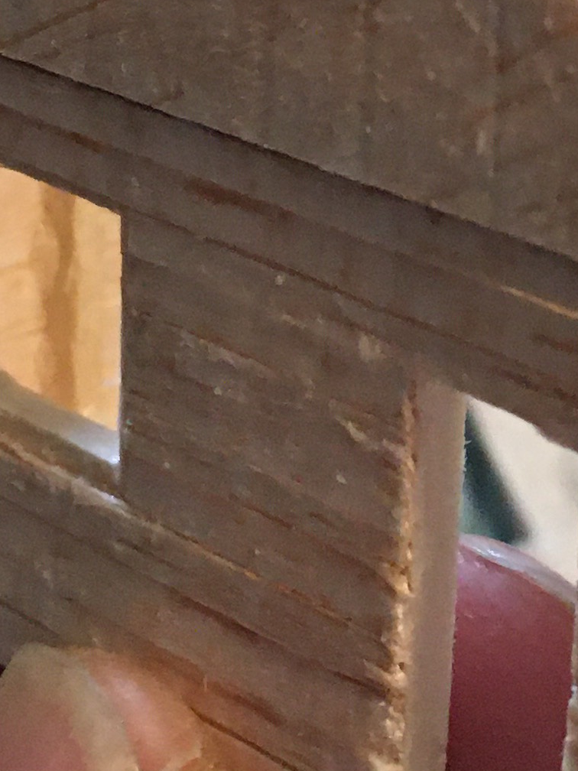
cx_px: 495
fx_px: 2583
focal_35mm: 116
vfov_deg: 16.5
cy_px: -51
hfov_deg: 12.7
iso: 200
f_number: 2.2
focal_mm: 4.15
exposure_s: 1/30
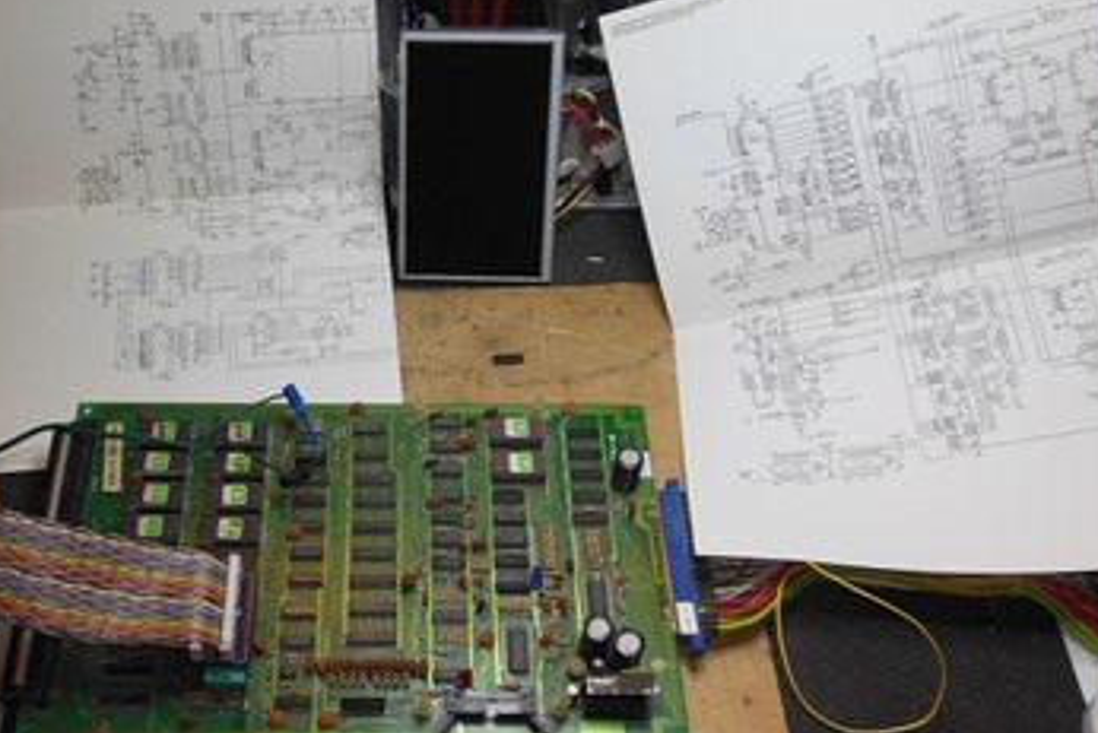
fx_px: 1190
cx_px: 473
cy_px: 409
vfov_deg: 34.2
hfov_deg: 49.4
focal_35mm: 39
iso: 125
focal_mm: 5.2
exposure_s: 1/30
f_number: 3.3
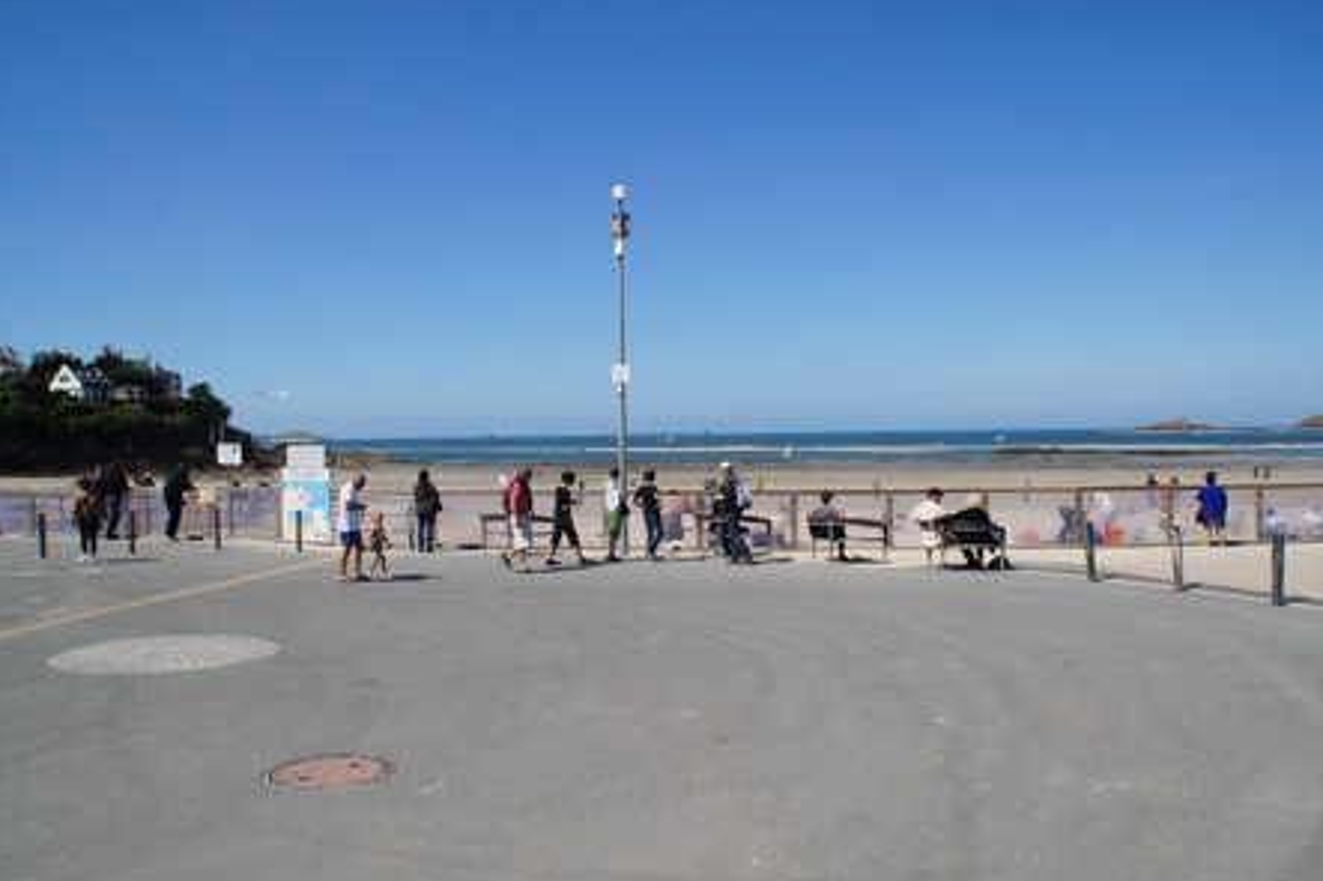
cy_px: 440
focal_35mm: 28
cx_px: 675
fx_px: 1029
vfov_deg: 46.4
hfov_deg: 65.5
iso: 100
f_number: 11
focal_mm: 18
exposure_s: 1/200
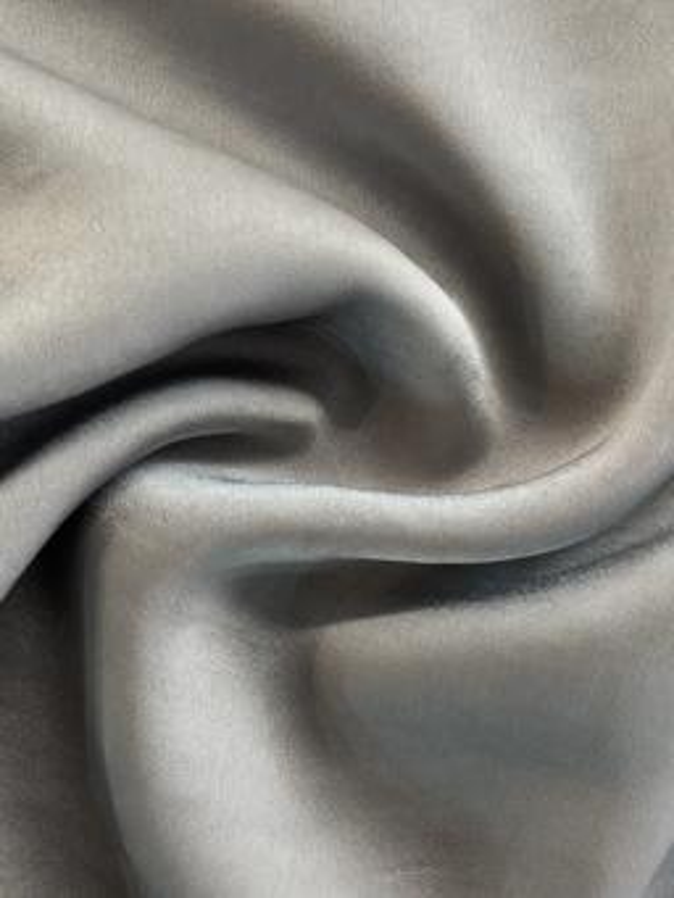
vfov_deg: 67.3
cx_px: 337
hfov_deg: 53.1
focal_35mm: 26
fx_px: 675
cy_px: 449
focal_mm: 5.7
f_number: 1.5
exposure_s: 1/120
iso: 100
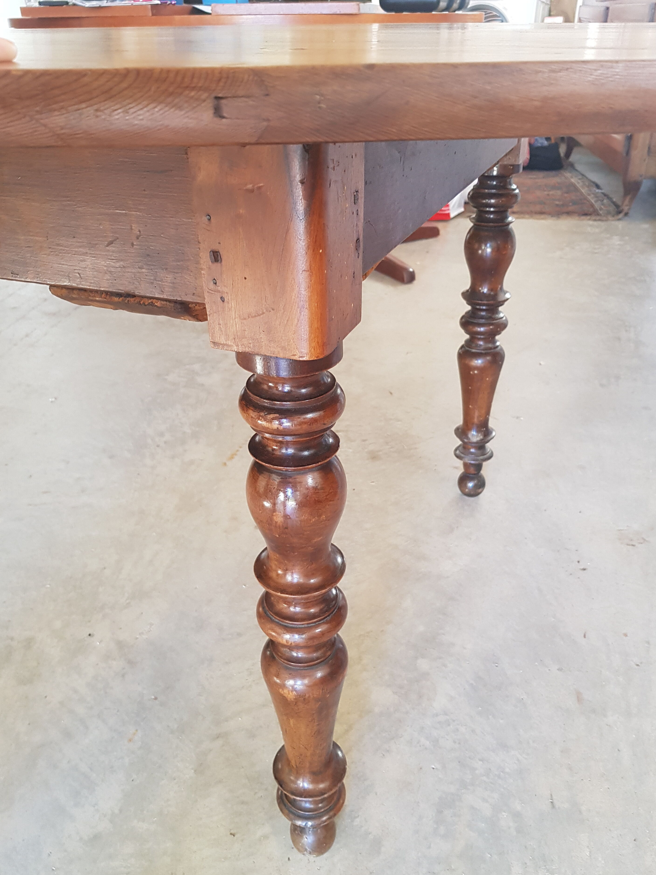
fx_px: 707
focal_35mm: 28
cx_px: 334
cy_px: 452
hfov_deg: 49.7
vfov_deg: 63.4
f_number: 1.7
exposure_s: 1/40
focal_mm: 4.3
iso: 160
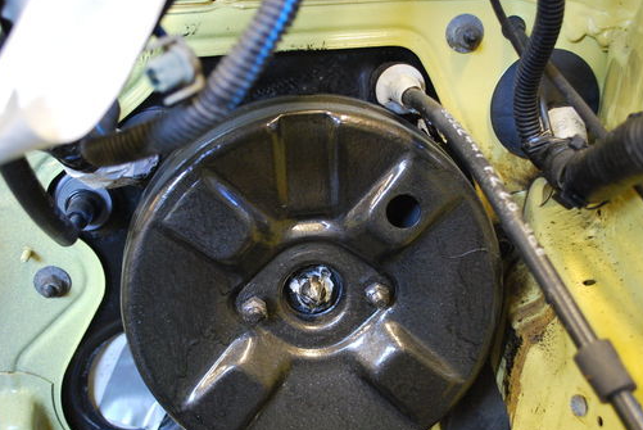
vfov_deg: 29.2
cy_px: 270
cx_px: 318
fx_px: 822
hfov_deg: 42.7
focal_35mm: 46
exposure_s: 1/13
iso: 800
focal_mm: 24
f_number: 4.2
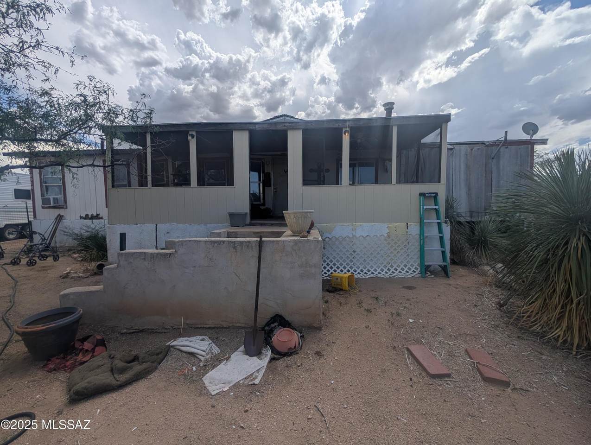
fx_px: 205
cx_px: 296
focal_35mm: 12
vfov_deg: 94.6
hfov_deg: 110.5
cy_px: 222
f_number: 1.7
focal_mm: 2.02
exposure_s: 1/5319
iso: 56
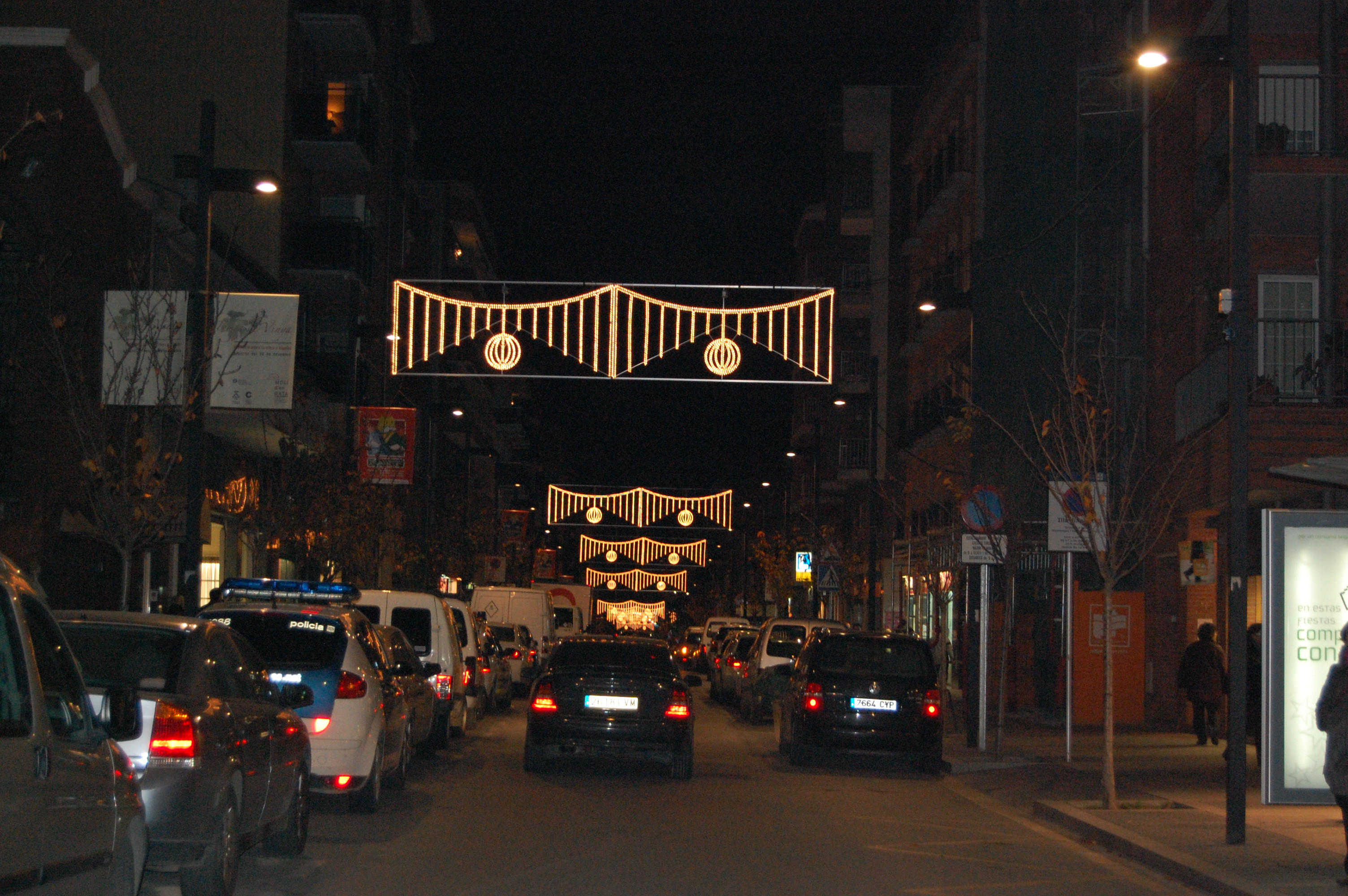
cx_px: 674
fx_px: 2525
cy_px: 448
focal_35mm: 68
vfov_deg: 20.1
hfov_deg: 29.9
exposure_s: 1/60
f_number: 5.3
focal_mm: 45
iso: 1600
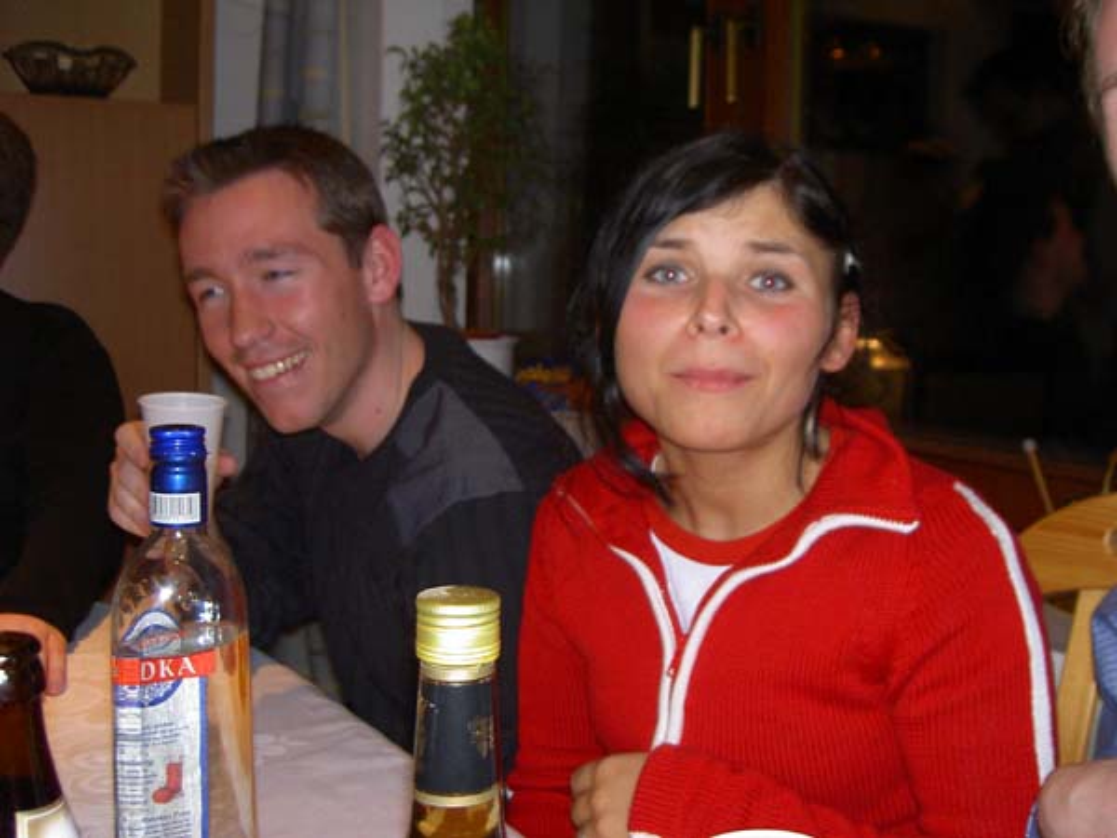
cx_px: 558
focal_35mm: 39
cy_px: 419
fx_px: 1258
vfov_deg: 36.8
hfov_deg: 47.9
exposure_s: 1/59.5
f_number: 2.8
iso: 100
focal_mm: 8
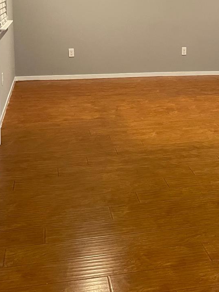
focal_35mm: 54
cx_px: 170
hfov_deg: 26.6
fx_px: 455
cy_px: 70
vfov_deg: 34.7
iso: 400
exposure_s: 1/60
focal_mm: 5.1
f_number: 1.6
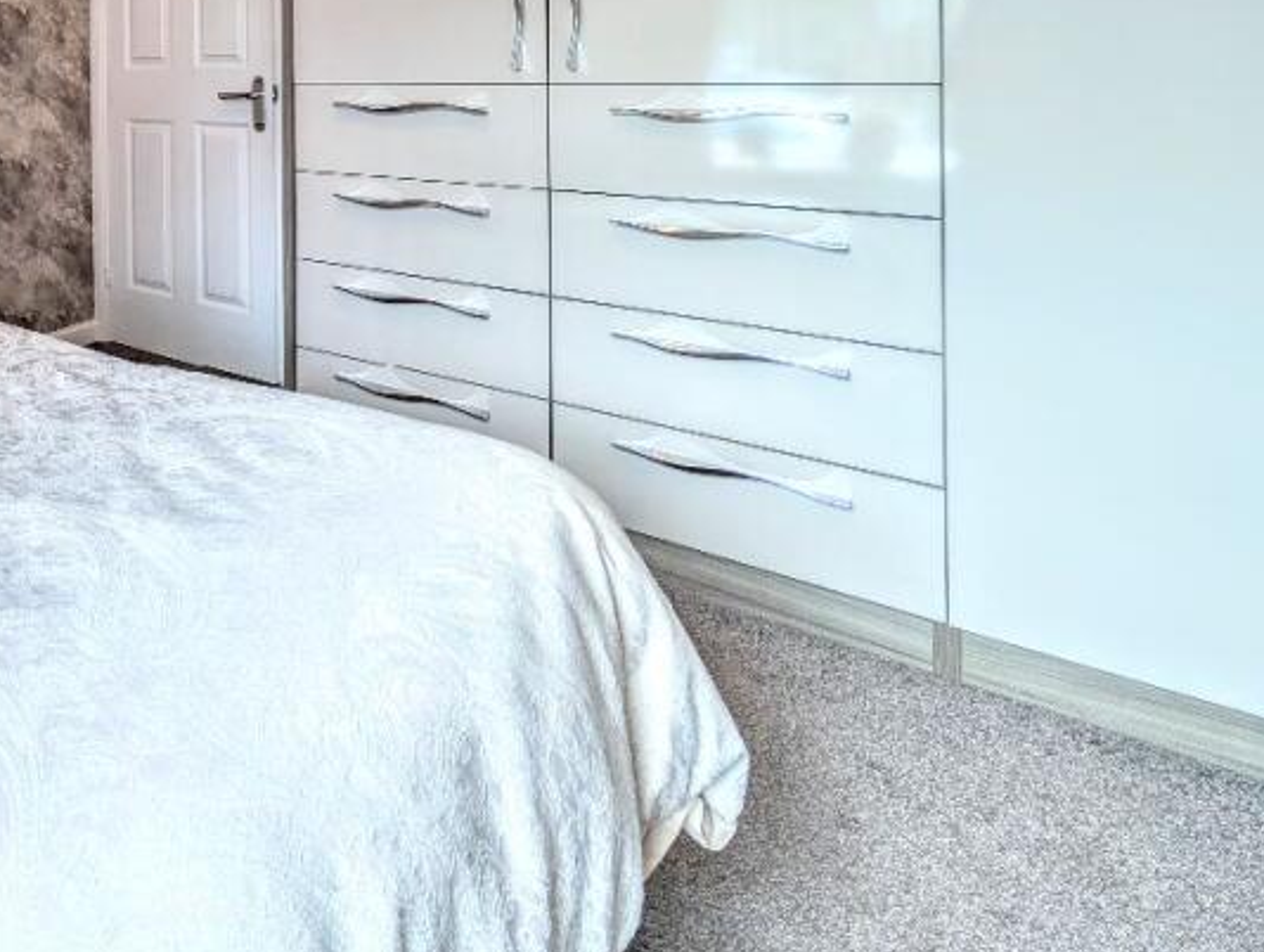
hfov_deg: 60.7
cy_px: 63
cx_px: 95
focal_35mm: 23
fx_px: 841
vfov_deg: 50.9
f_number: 1.7
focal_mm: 2.02
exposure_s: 1/180
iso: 46
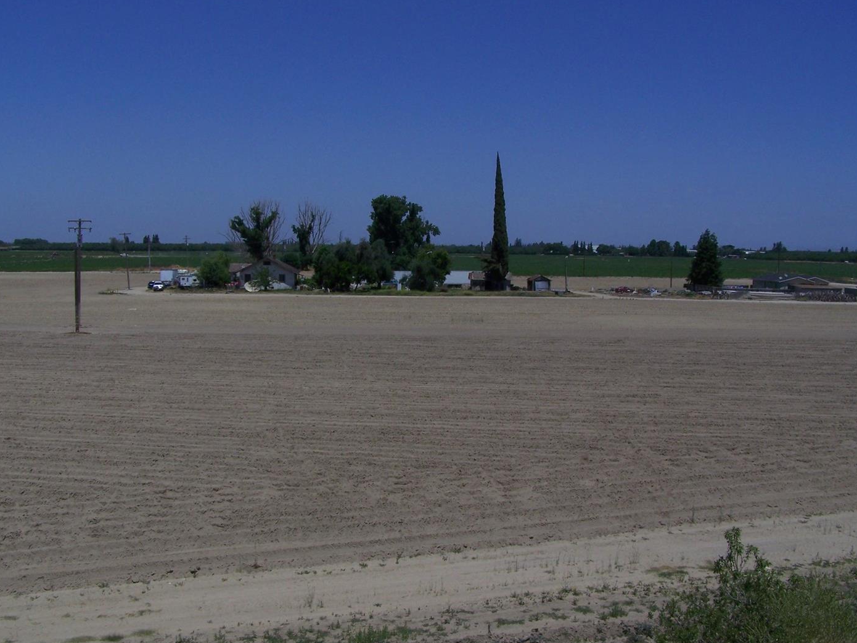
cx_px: 420
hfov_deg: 45.8
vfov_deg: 35.1
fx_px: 1015
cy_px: 331
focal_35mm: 41
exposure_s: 1/800
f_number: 5.6
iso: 64
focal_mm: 6.3
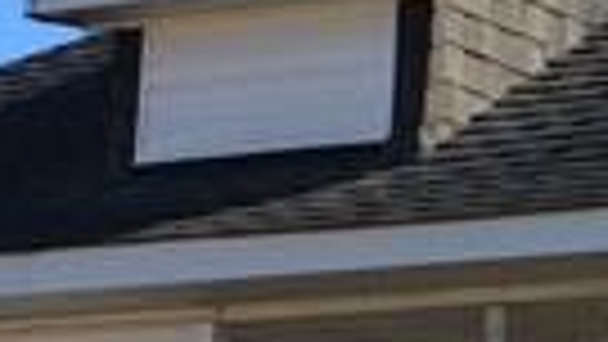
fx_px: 3870
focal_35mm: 240
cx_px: 1112
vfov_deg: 5.0
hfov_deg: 8.6
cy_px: 486
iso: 32
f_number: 2.2
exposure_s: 1/1244
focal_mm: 4.15
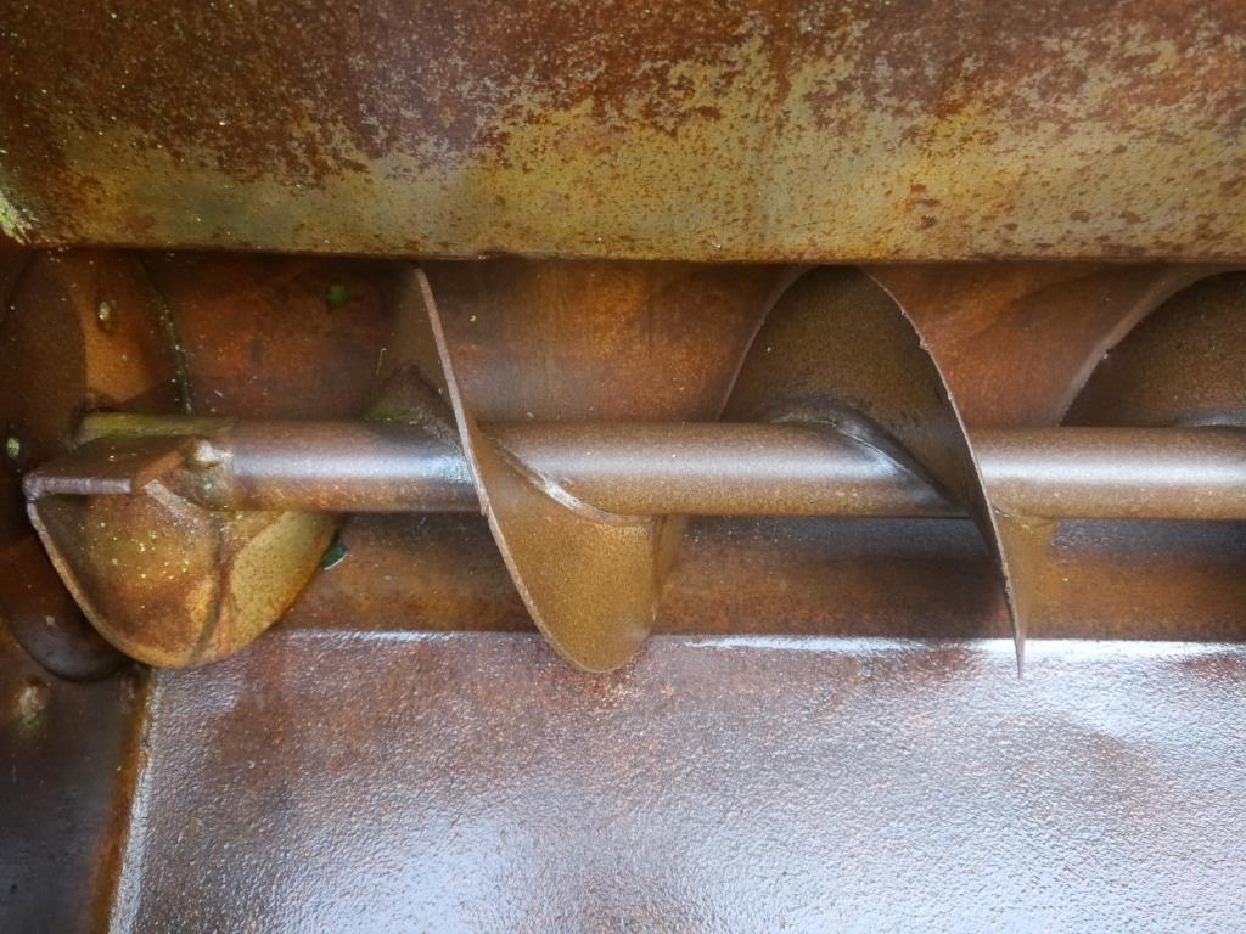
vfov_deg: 44.2
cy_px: 467
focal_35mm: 32
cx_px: 623
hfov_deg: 56.8
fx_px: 1152
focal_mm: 16
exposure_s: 1/60
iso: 1600
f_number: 3.8
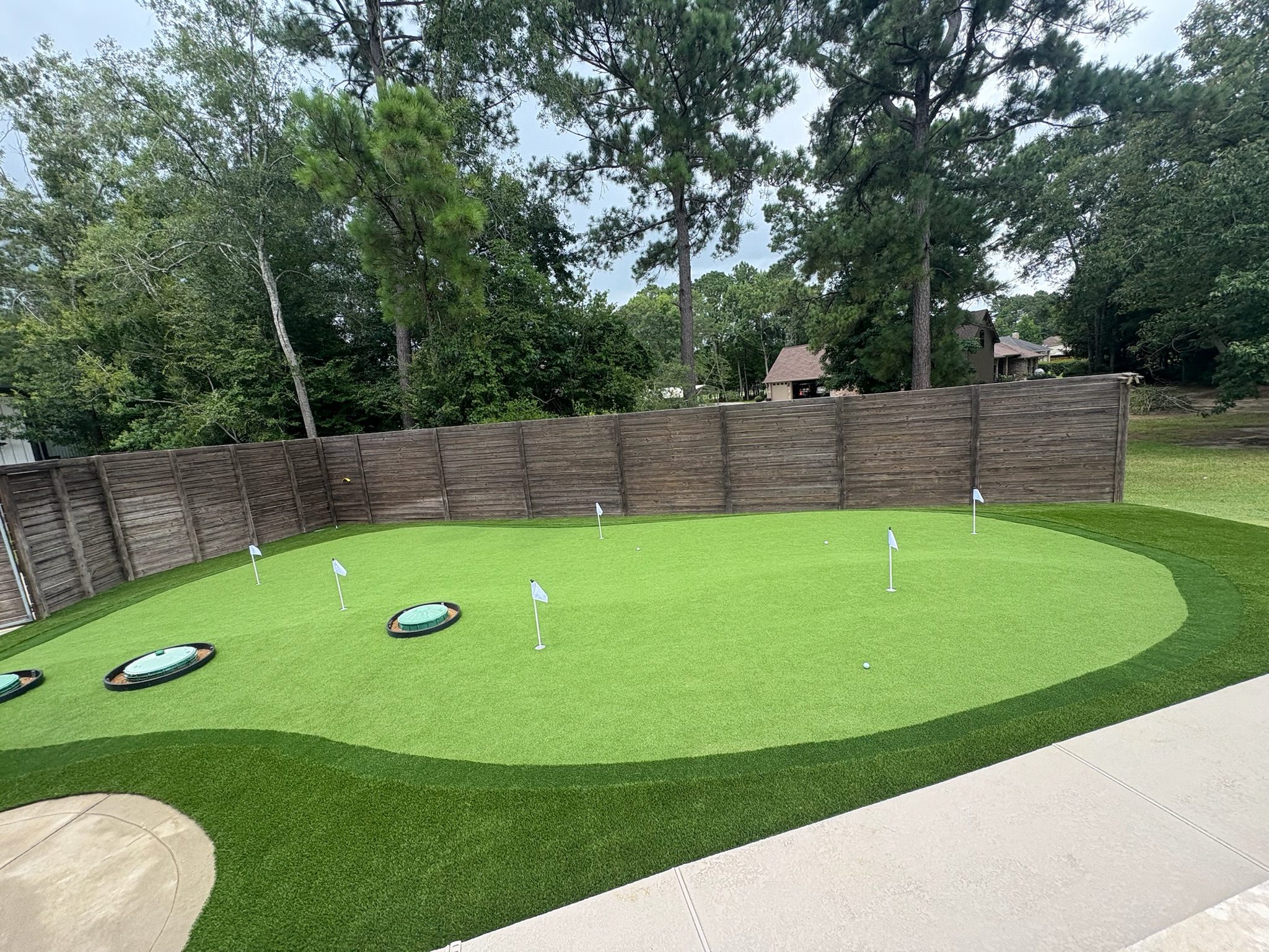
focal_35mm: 14
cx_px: 634
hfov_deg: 102.1
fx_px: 513
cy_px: 476
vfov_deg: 85.7
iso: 40
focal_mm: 2.22
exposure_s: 1/401
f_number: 2.2
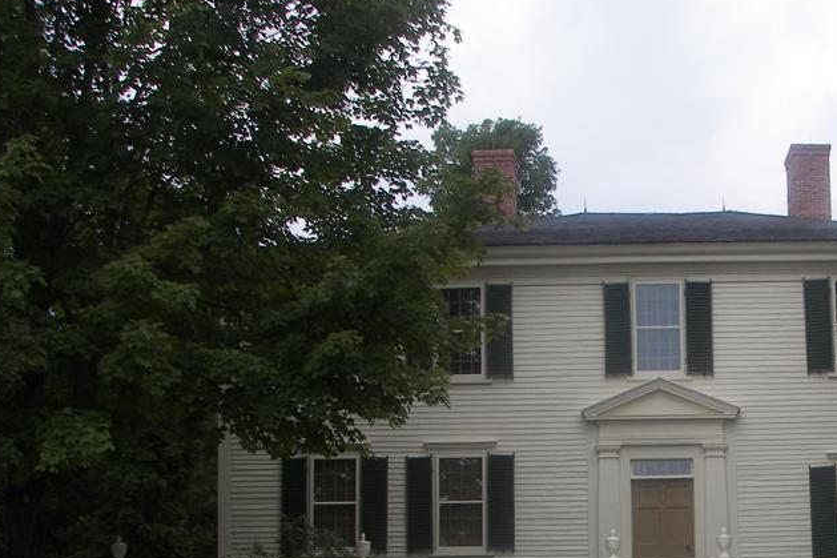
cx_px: 663
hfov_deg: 32.1
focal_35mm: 61
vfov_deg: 21.8
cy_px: 481
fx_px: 1418
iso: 64
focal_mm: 6
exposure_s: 1/500
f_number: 4
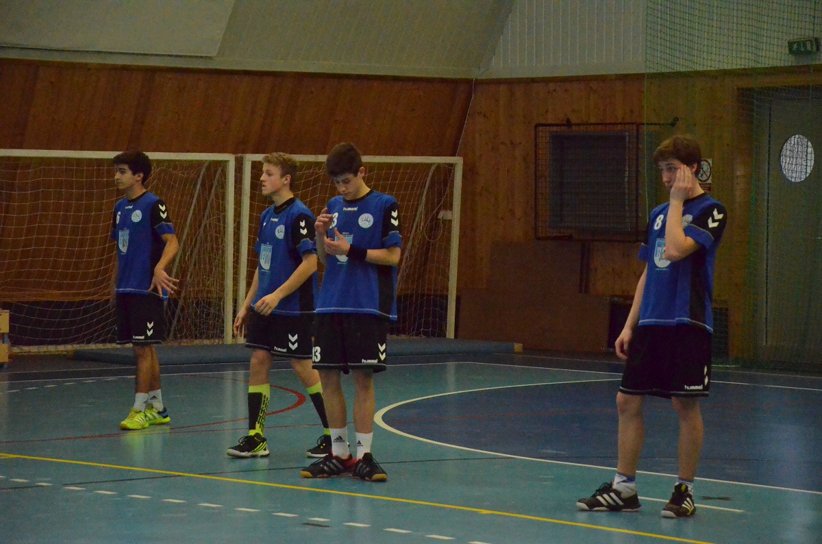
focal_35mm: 158
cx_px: 411
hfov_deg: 13.1
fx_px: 3588
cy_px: 272
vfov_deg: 8.7
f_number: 6.3
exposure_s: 1/1000
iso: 6400
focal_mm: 105
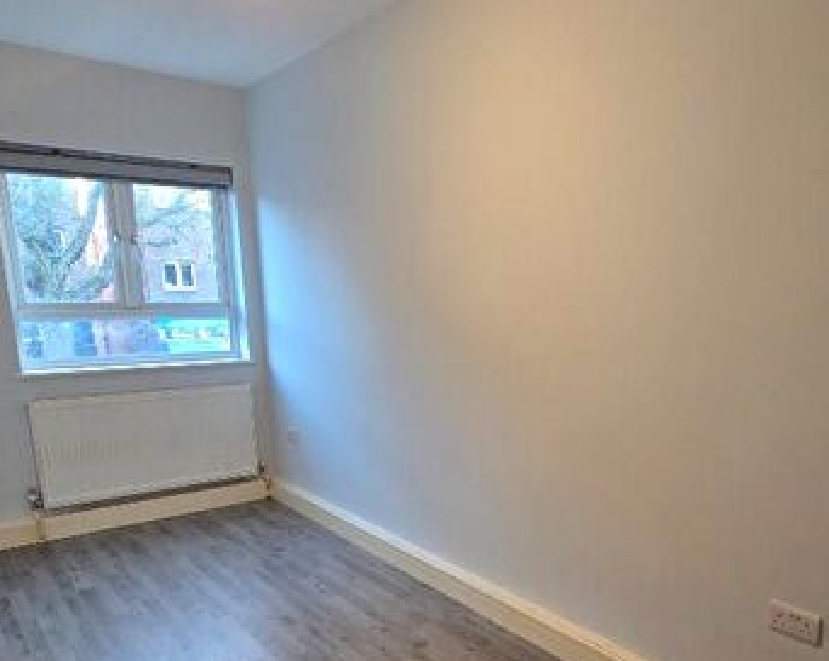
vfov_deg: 53.5
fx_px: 637
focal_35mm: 26
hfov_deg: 65.1
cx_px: 516
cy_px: 456
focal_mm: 2.2
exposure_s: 1/50
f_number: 2.2
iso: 320
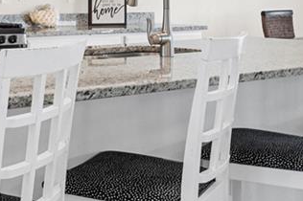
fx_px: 639
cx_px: 16
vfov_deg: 17.6
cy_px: 10
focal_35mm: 76
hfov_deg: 25.6
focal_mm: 10
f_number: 5.6
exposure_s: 1/30
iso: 1000
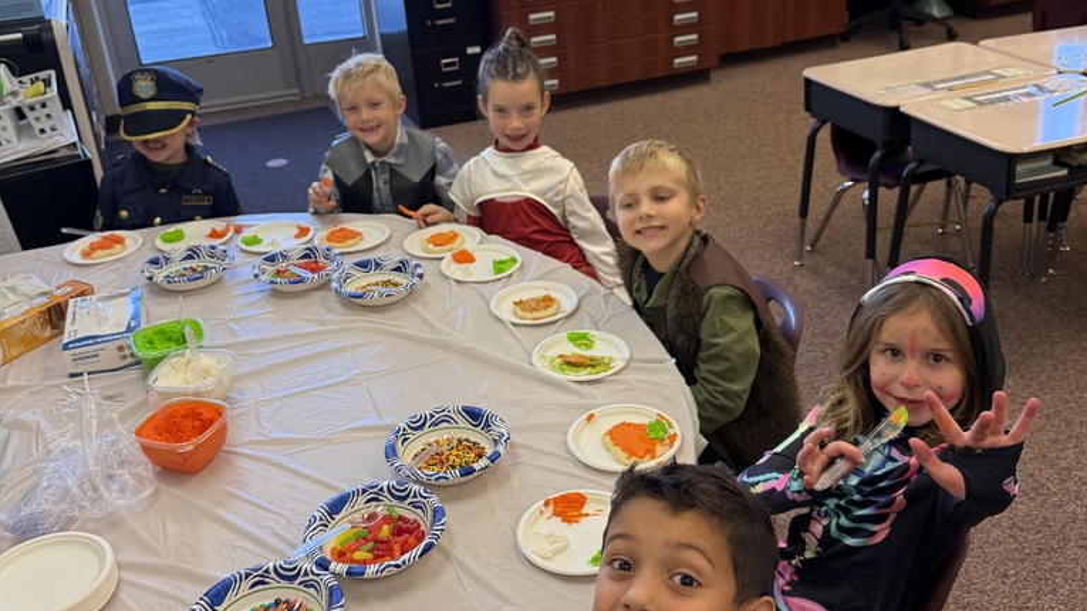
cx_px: 544
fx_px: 1009
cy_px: 296
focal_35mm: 35
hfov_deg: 56.6
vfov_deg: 33.7
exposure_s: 1/149
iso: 200
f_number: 1.78
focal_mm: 6.76
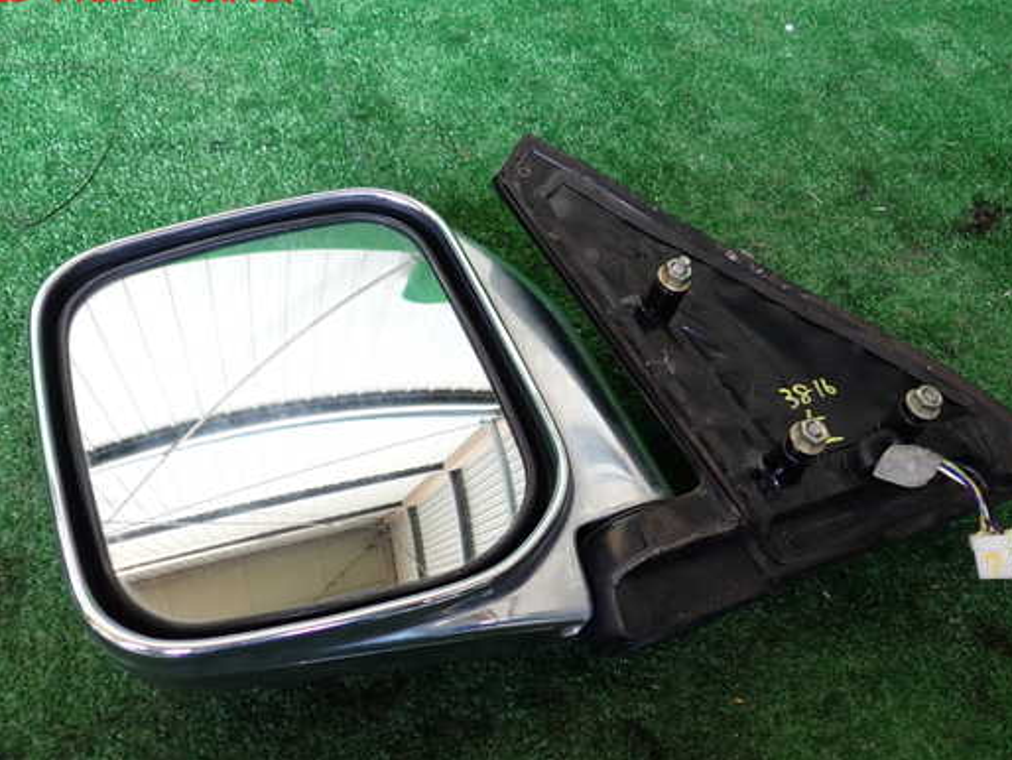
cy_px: 408
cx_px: 526
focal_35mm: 35
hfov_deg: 52.6
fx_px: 1024
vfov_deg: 40.7
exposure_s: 1/60
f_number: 2.3
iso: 200
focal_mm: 5.4
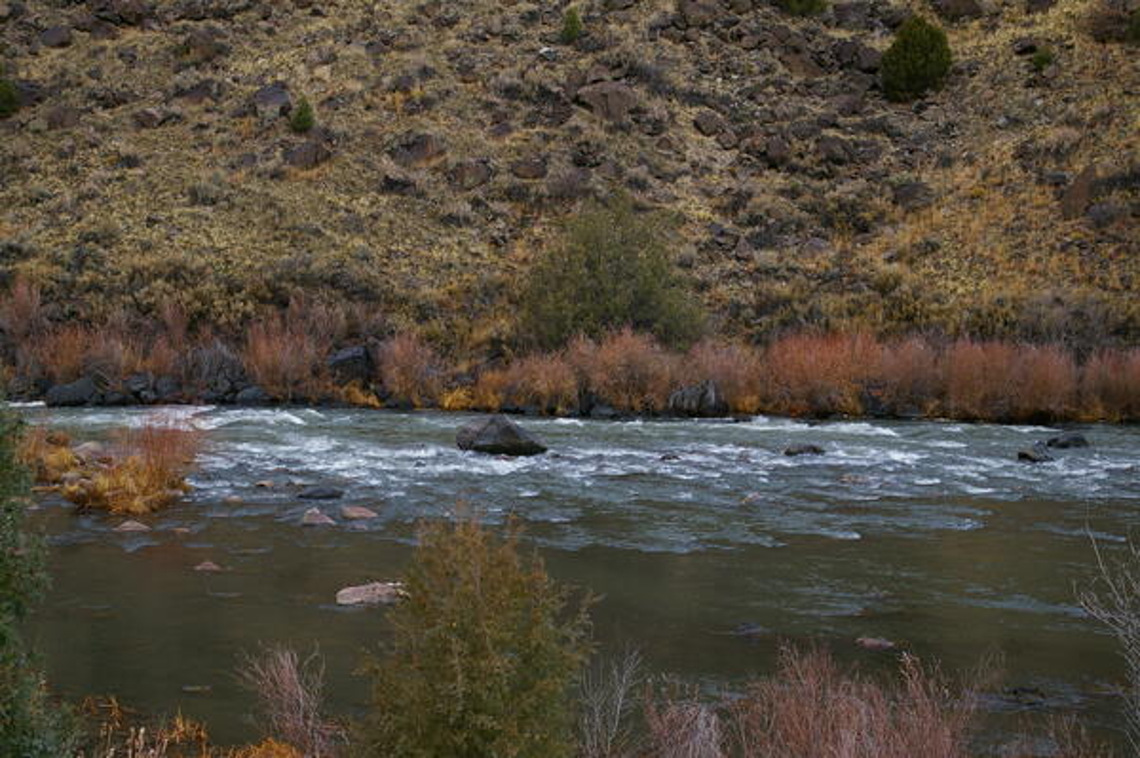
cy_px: 379
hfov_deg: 29.9
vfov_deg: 20.1
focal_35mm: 68
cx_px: 570
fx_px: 2136
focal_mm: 45
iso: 200
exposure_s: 1/90
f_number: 6.7
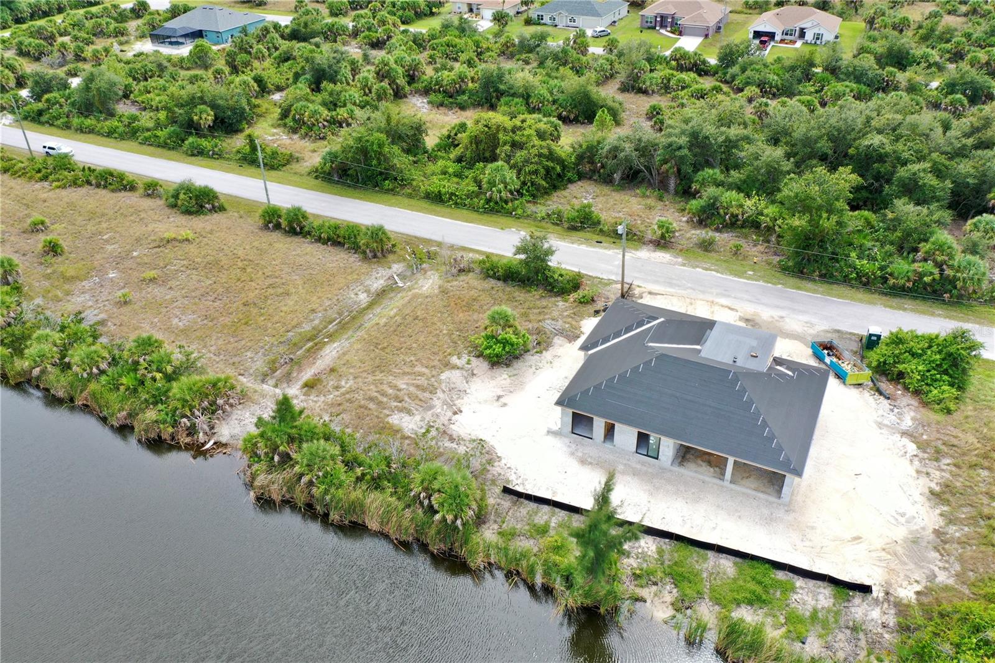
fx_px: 774
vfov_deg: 46.4
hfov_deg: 65.5
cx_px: 498
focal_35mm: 28
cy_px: 332
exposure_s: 1/200
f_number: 5
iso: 100
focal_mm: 10.26
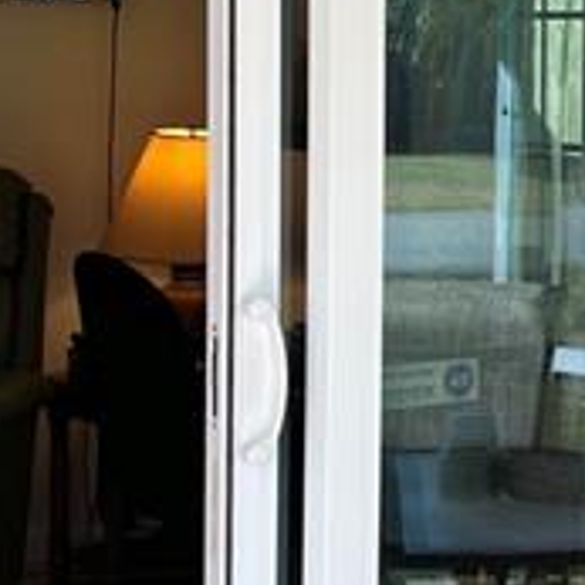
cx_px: 920
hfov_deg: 12.1
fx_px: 2600
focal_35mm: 136
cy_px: 223
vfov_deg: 12.8
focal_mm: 5.7
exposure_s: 1/509
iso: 50
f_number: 1.5
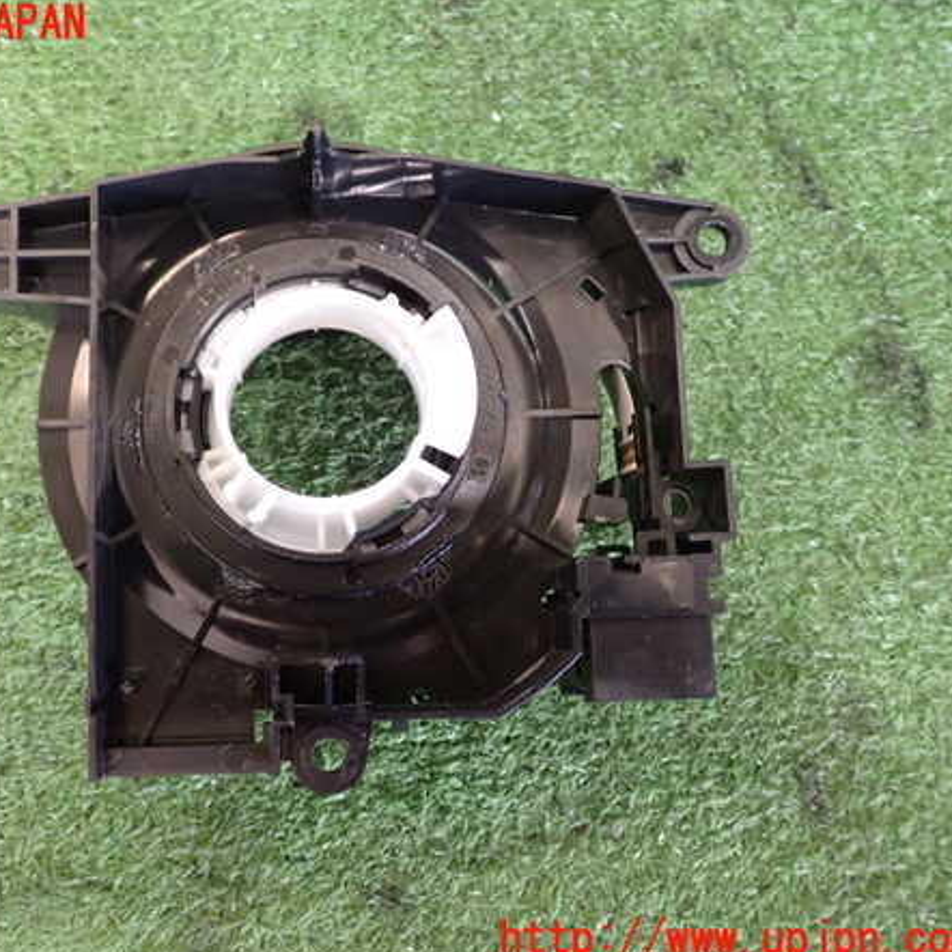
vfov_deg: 46.0
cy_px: 482
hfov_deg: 45.5
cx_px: 340
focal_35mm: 36
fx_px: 1120
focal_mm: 5.4
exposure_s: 1/30
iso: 800
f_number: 2.3
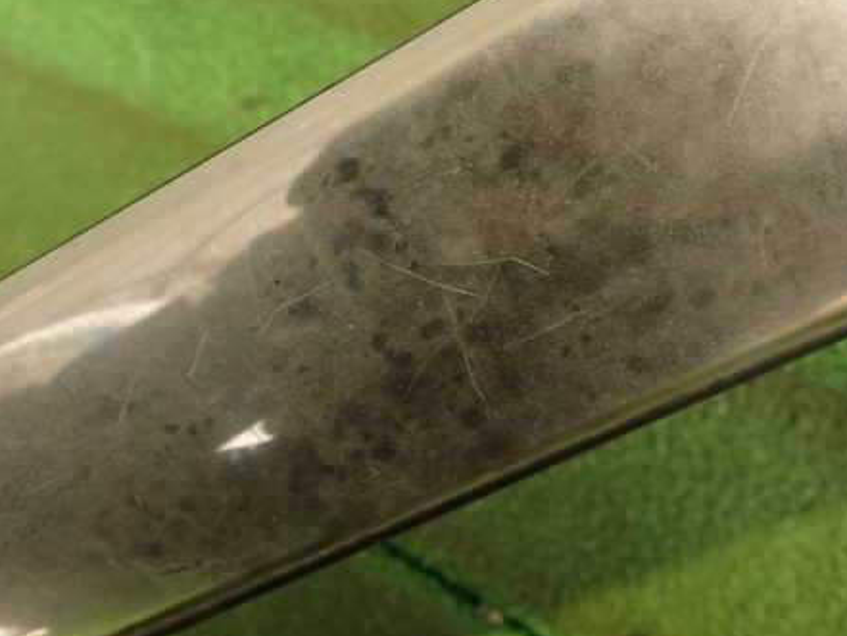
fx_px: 832
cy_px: 329
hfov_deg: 53.6
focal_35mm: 34
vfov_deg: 41.8
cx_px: 342
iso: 320
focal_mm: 4.5
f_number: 2
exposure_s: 1/30
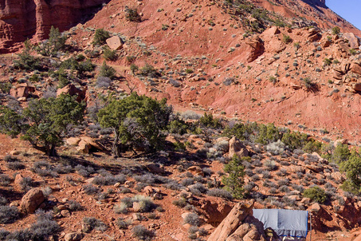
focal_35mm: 52
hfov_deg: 33.4
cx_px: 394
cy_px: 162
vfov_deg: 25.8
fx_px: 521
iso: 188
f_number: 2.8
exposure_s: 1/3800
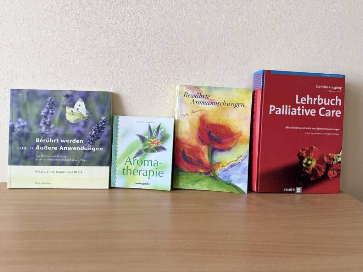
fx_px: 252
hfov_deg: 71.6
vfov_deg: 56.8
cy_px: 136
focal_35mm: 24
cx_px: 182
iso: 160
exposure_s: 1/121
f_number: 1.78
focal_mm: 6.76
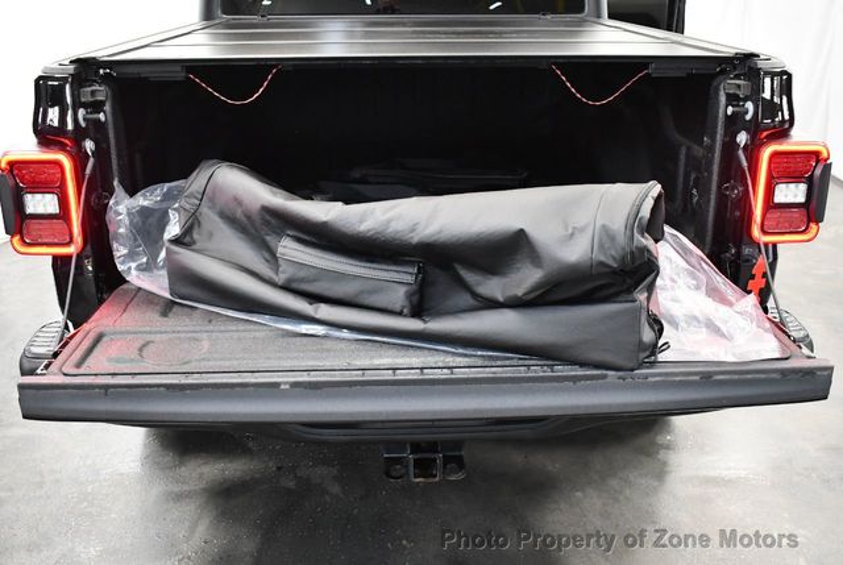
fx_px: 844
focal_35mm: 36
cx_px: 422
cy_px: 282
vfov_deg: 37.0
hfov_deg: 53.1
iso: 2800
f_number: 3.5
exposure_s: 1/125
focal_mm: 18
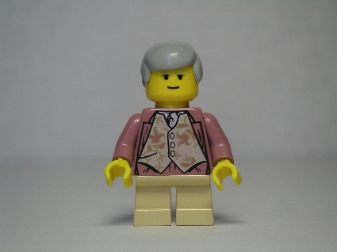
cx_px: 168
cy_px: 126
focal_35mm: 107
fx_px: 1041
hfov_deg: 18.4
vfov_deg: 13.8
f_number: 3.6
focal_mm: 16.5
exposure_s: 1/90
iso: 64
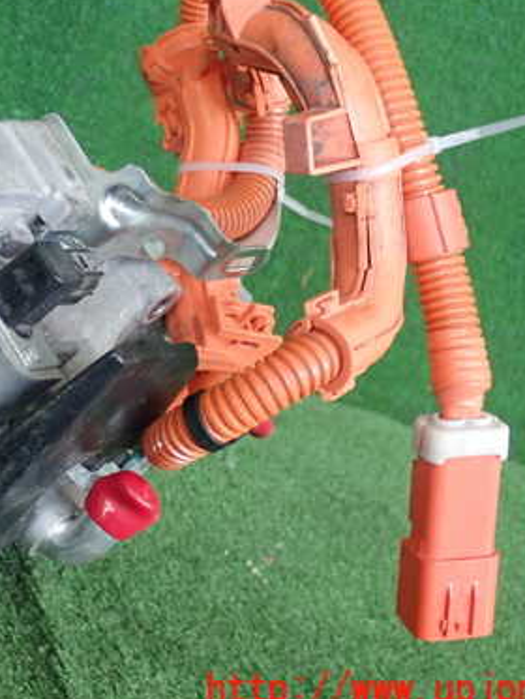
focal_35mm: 74
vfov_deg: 26.3
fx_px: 1496
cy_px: 292
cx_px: 68
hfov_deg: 19.6
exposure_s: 1/200
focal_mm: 8.41
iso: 500
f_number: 3.1
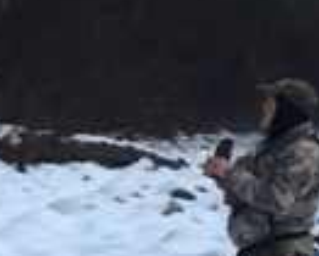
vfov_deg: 7.0
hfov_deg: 8.4
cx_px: -270
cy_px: -20
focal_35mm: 221
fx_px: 2088
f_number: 2.2
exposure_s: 1/120
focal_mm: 4.15
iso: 25
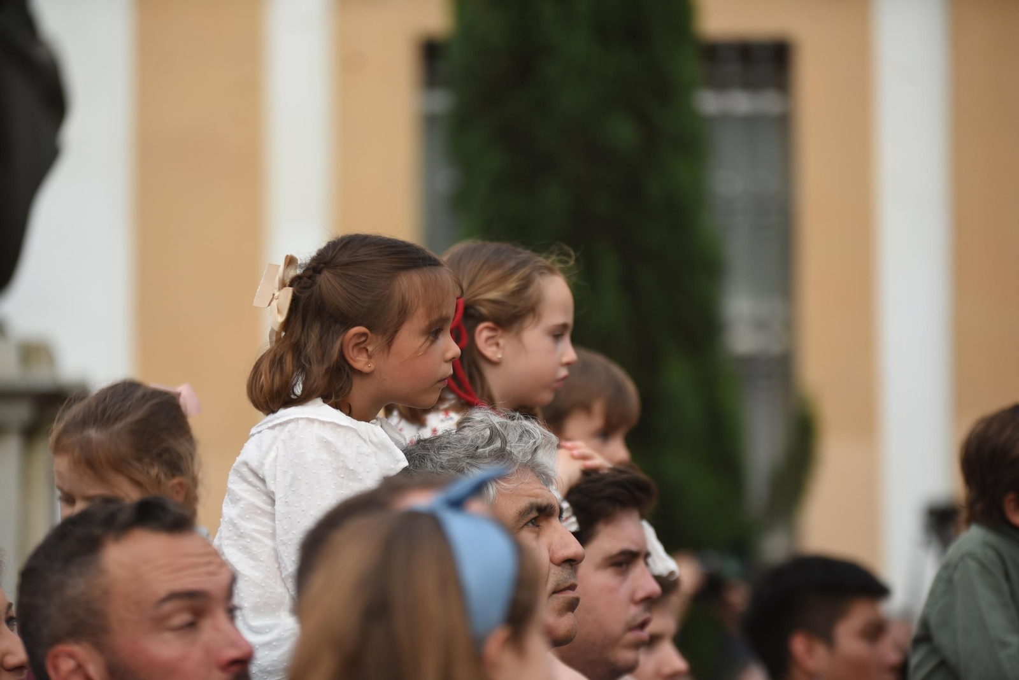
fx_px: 4247
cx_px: 510
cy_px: 340
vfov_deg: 9.2
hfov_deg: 13.7
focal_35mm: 150
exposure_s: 1/640
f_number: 2.8
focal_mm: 150
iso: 200
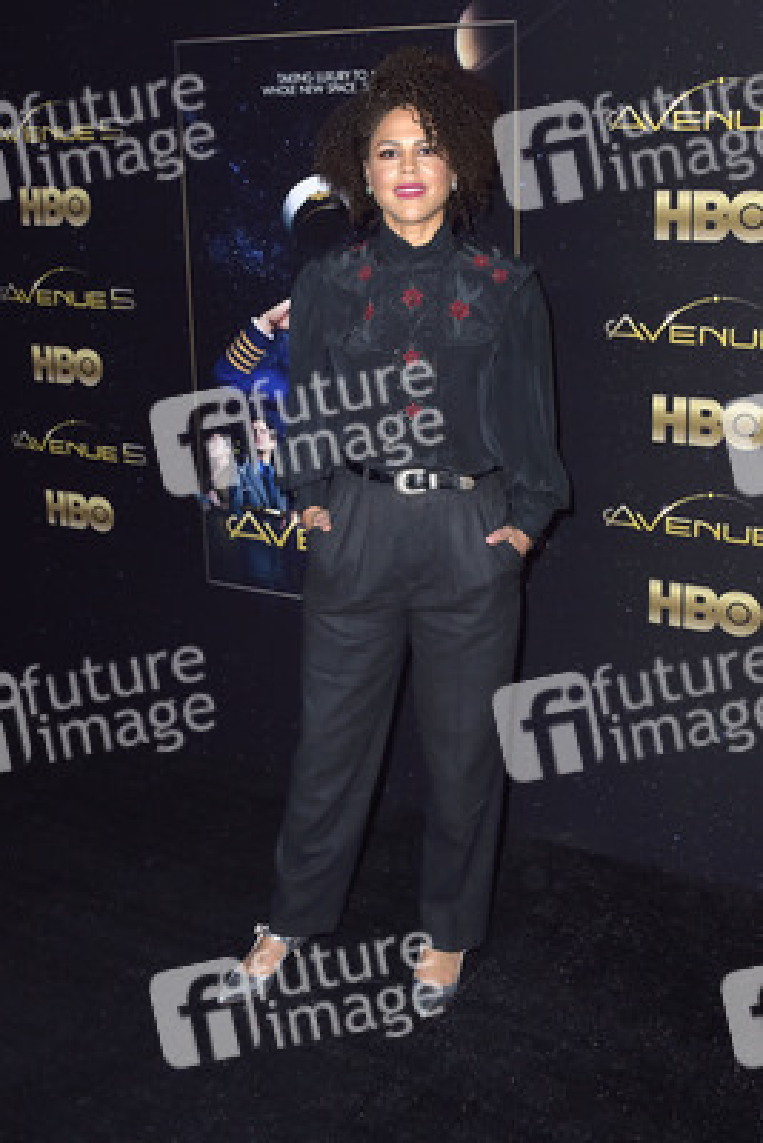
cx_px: 382
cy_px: 572
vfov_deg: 58.7
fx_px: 1016
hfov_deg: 41.1
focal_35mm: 32
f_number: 7.1
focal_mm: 32
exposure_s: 1/250
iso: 320
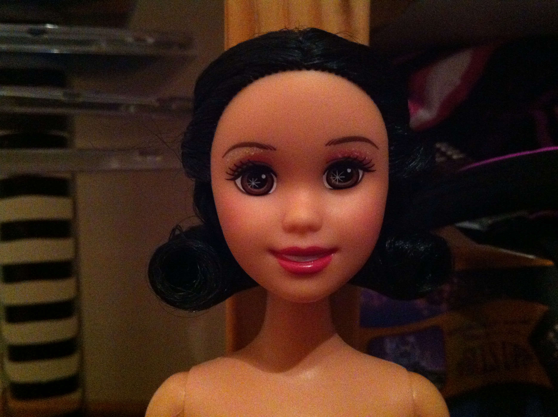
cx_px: 279
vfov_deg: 40.6
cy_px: 208
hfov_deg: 52.7
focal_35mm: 35
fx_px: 563
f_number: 2.8
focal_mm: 3.85
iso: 1000
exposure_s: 1/15
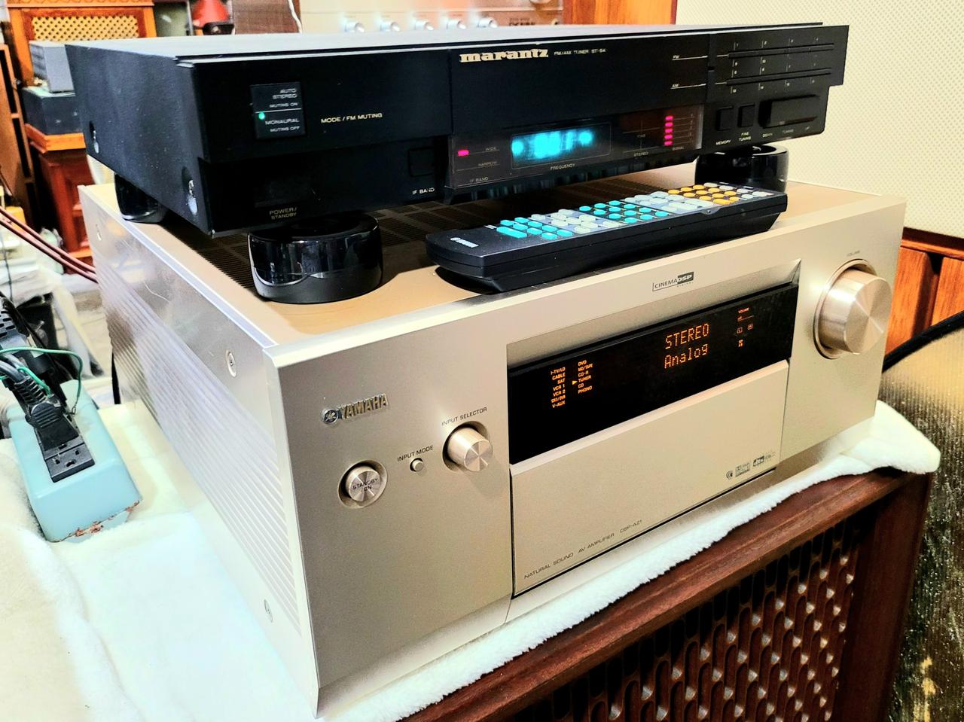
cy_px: 361
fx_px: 724
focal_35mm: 26
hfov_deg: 67.3
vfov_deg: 53.0
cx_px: 482
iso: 640
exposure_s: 1/40
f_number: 1.8
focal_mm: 5
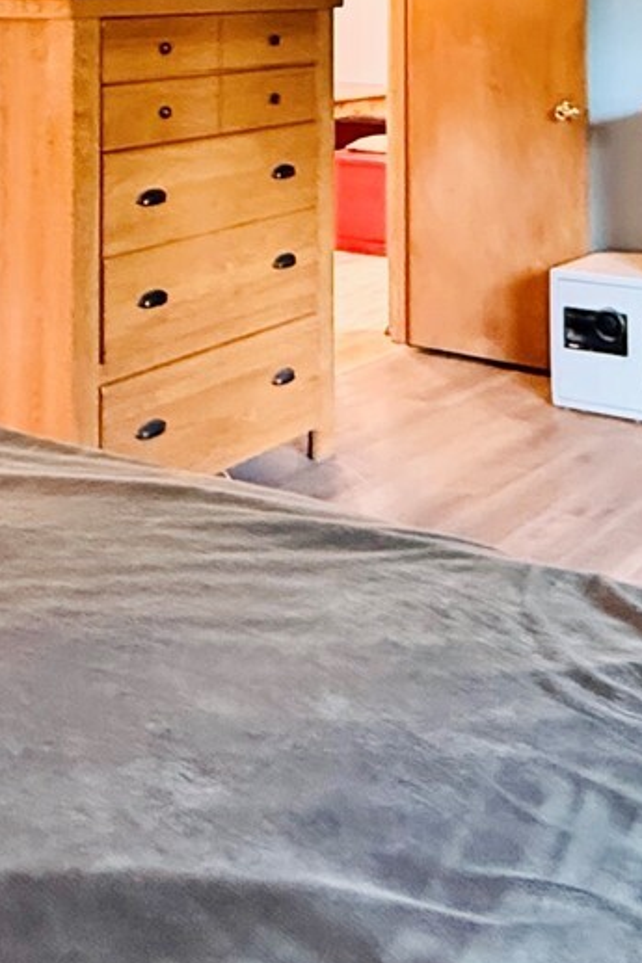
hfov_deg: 28.6
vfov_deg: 38.2
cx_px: 592
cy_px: -24
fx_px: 1204
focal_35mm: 45
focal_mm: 2.22
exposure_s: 1/40
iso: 1250
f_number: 2.2
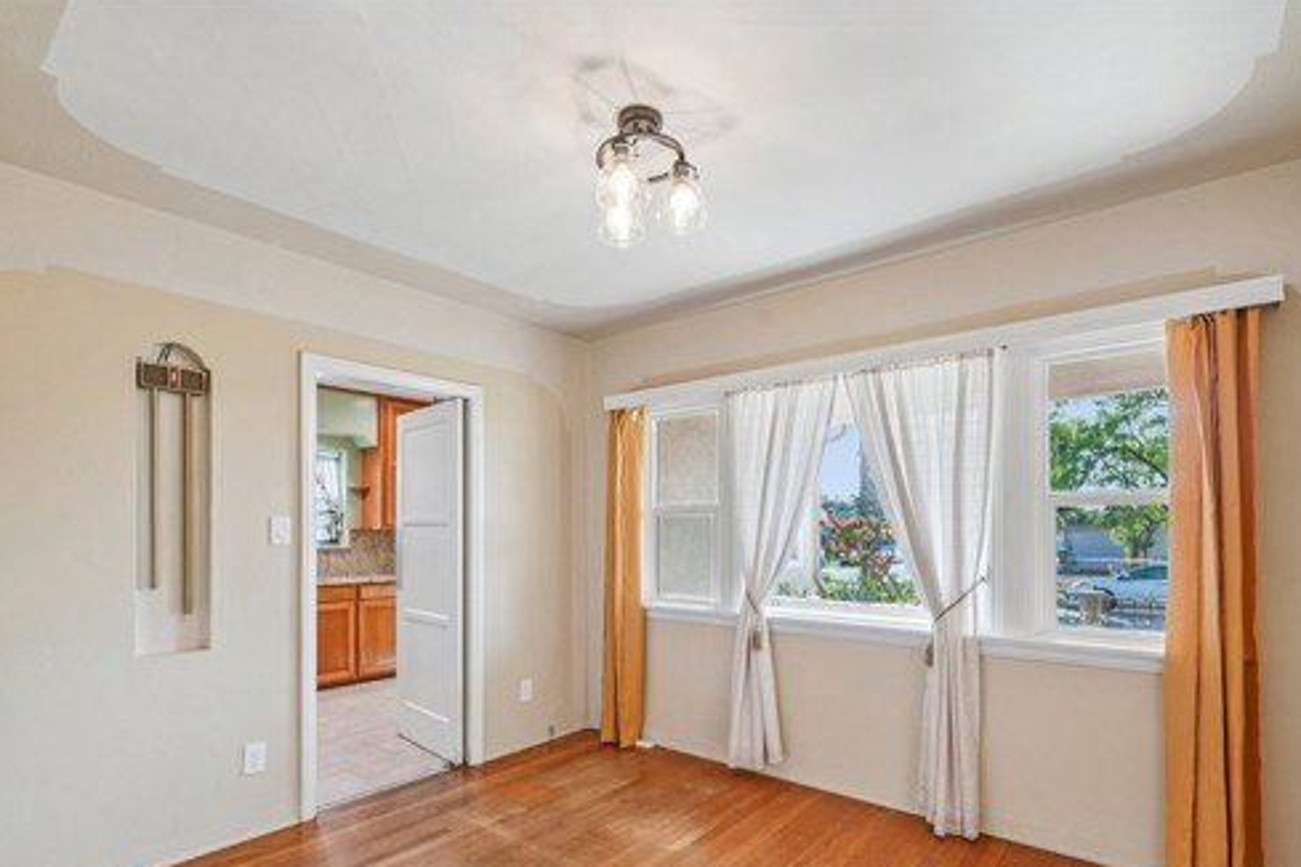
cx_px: 673
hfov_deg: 93.2
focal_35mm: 17
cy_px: 558
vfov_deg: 69.0
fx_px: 614
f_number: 8
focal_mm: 13
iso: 320
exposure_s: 1/30
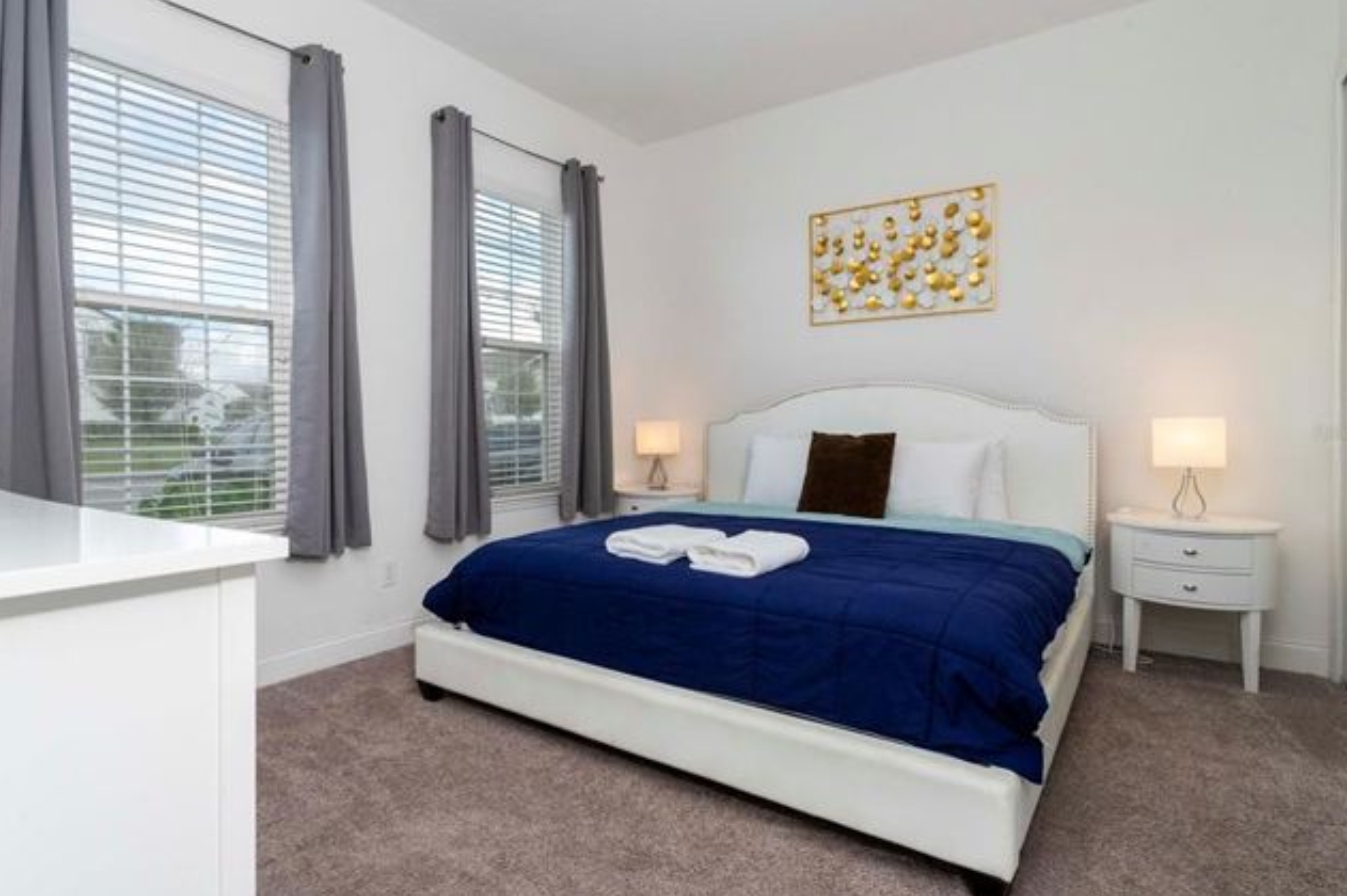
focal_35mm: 19
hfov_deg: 86.9
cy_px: 432
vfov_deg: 64.5
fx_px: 711
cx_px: 644
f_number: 22
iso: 1250
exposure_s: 1/125
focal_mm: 17
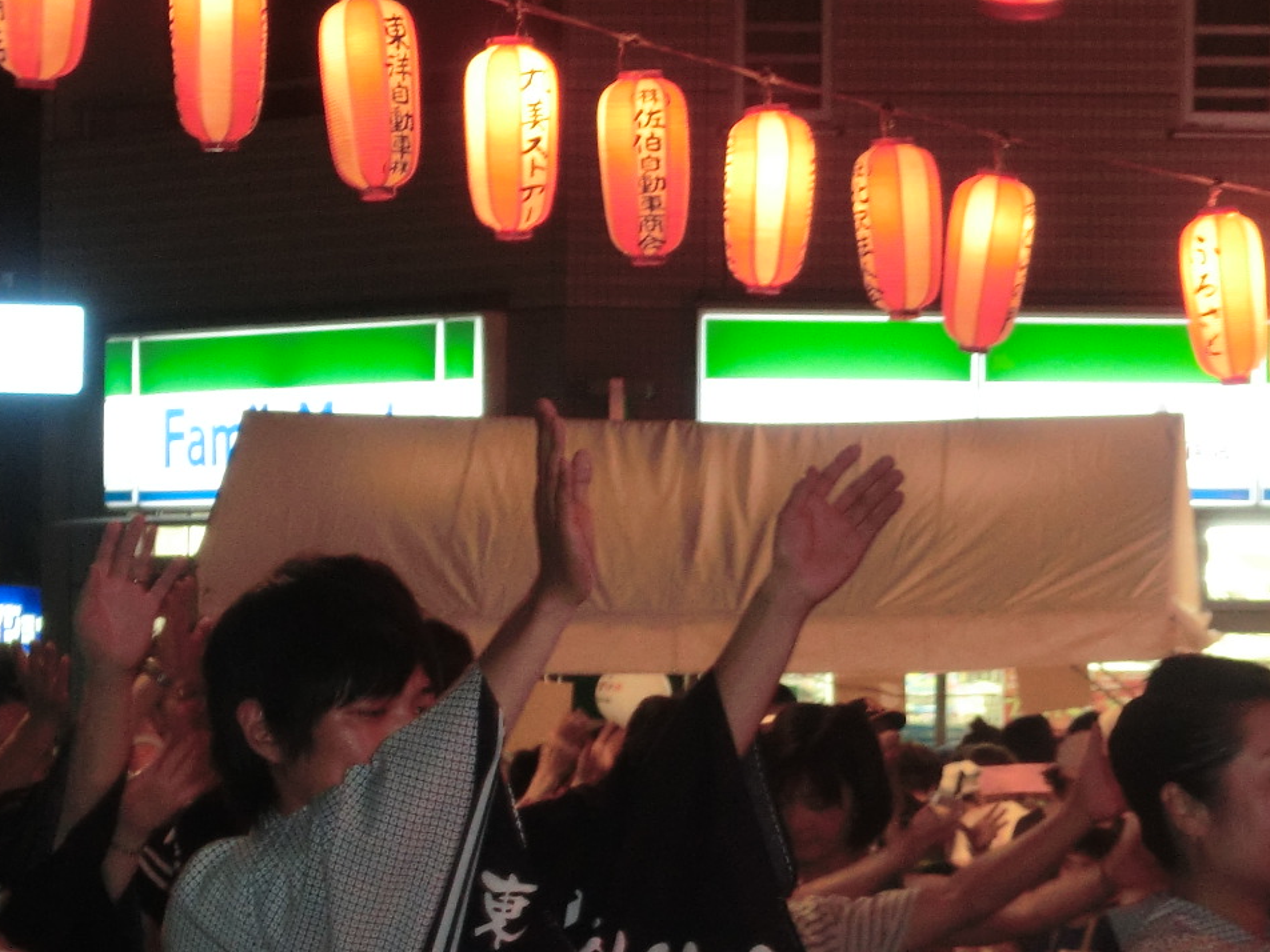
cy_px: 1016
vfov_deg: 9.4
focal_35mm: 157
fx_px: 5760
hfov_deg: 12.5
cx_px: 1015
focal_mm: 12.9
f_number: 4
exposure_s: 1/25
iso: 400
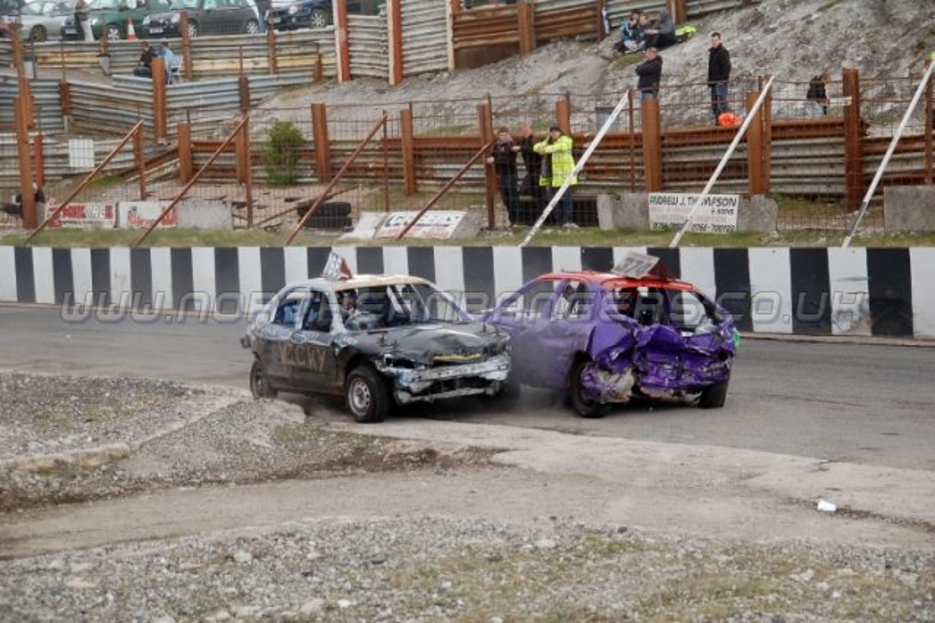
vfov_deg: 14.0
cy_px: 312
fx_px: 2531
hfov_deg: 20.9
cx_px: 468
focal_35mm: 98
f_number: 5.3
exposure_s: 1/640
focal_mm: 65
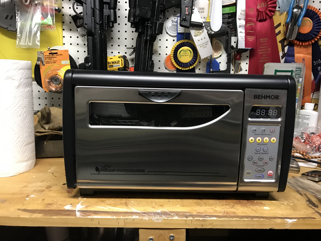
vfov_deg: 49.7
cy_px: 120
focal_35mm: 28
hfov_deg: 63.4
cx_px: 160
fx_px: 260
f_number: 1.8
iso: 100
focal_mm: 3.99
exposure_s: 1/15
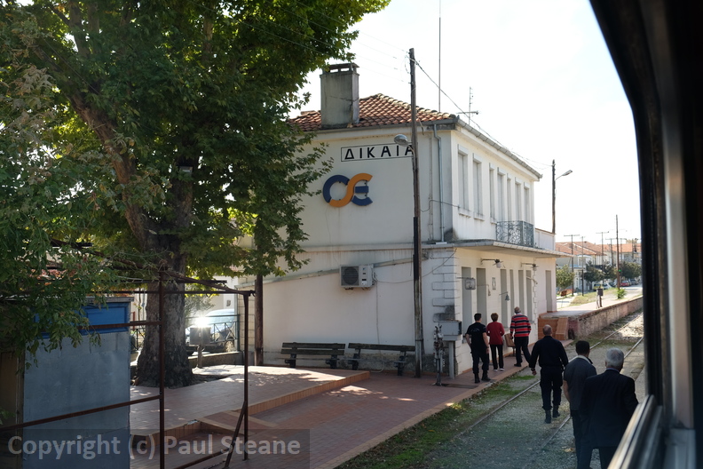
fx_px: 781
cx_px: 352
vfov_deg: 33.4
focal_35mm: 40
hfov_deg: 48.5
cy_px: 234
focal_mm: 26.5
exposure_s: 1/200
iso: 200
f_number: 5.6
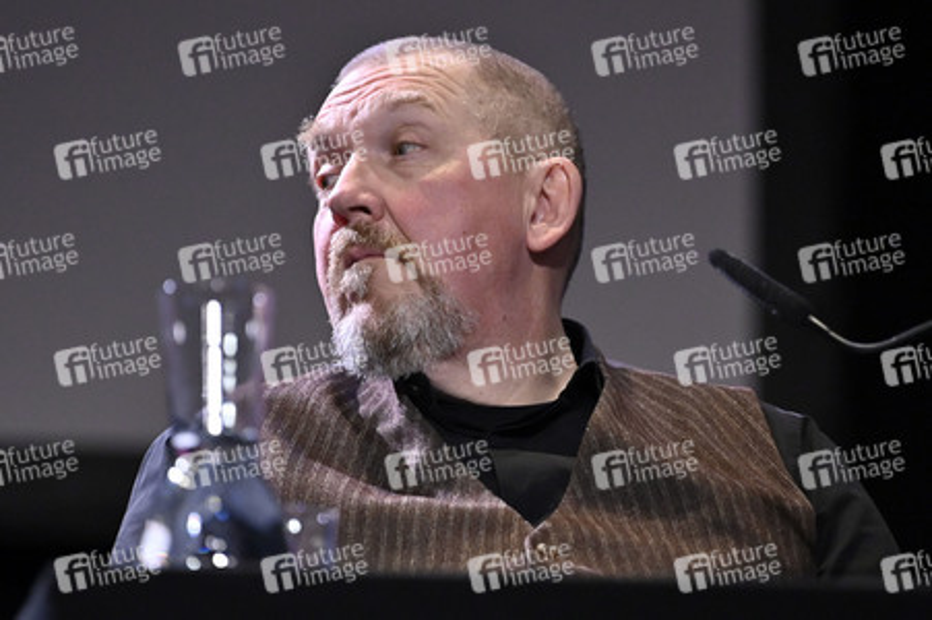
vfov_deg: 6.9
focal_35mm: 200
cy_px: 310
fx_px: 5174
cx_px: 466
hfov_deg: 10.3
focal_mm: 200
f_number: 2.8
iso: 2500
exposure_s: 1/320
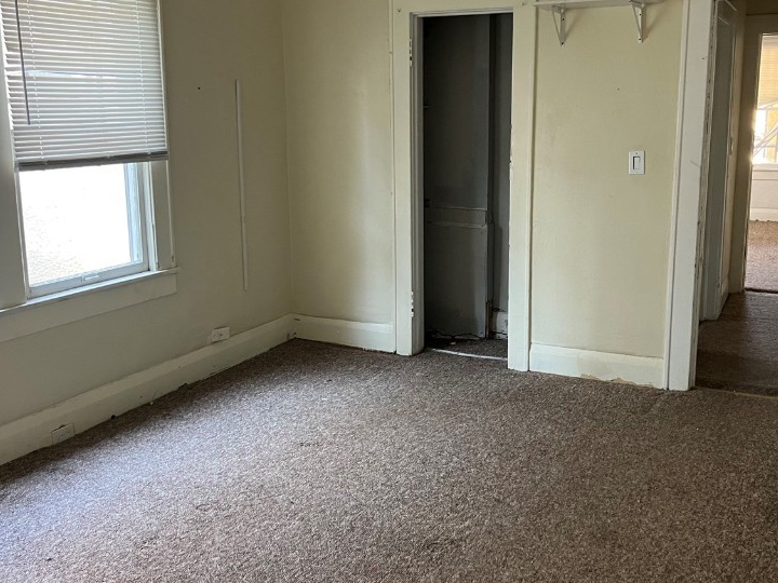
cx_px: 438
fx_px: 832
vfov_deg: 38.7
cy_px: 276
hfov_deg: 50.0
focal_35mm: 37
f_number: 1.5
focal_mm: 5.7
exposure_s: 1/60
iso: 200
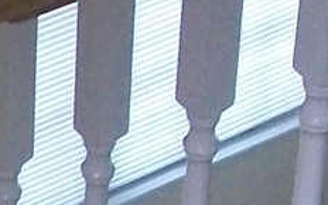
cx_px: -163
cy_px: 221
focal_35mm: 263
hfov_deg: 7.8
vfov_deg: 5.0
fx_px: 2351
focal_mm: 6
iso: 160
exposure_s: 1/80
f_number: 2.7
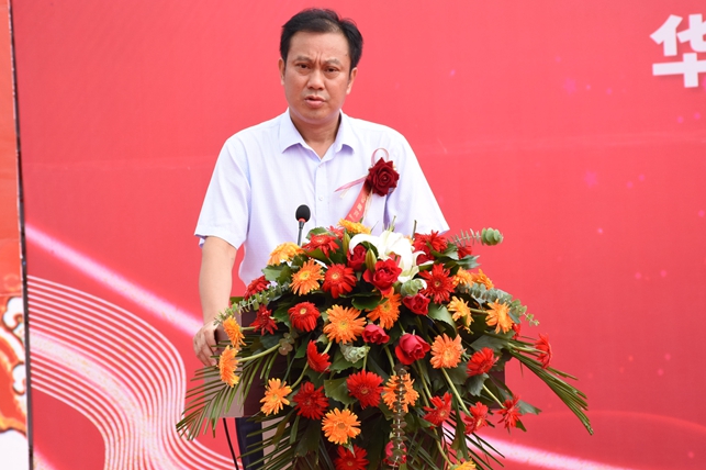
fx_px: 3293
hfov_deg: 12.2
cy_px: 220
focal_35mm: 168
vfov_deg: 8.2
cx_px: 332
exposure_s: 1/800
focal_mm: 90
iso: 800
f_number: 7.1
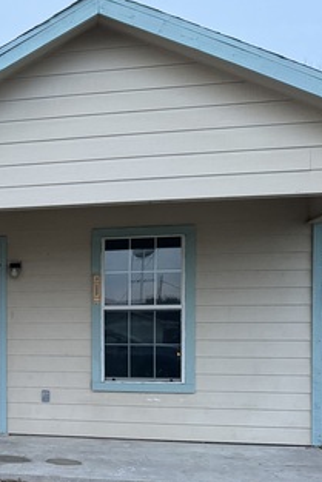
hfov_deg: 23.7
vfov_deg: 38.3
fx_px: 683
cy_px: 331
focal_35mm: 51
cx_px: -86
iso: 400
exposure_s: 1/60
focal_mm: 6.76
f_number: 1.78
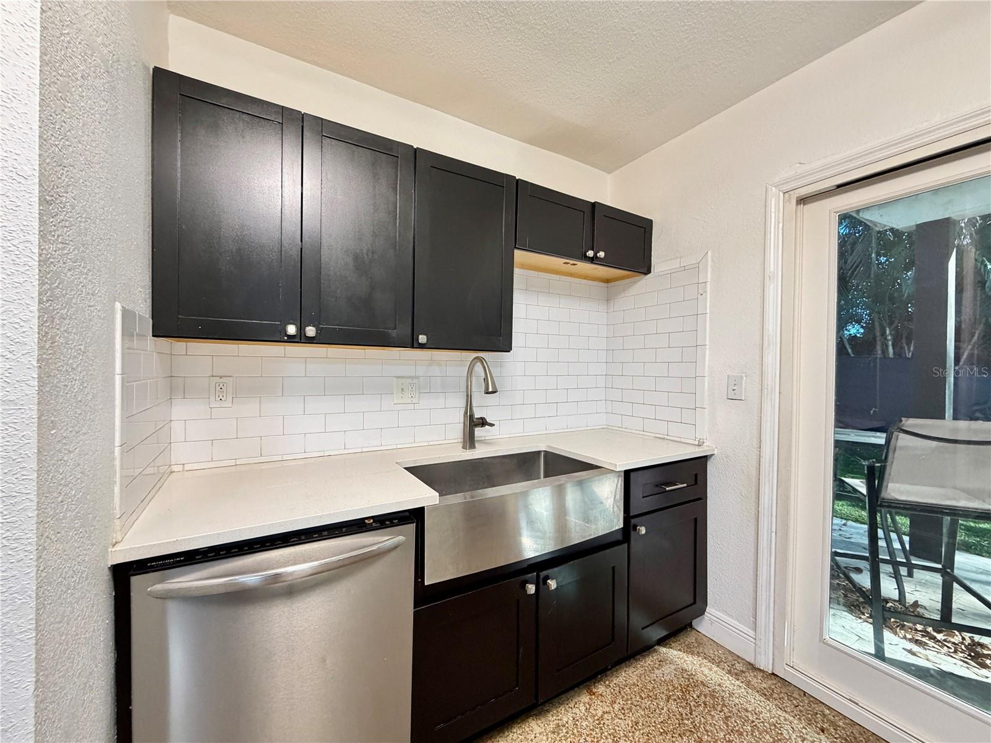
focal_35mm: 14
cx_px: 496
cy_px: 372
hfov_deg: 102.1
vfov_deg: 85.7
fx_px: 401
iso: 400
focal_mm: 2.22
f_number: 2.2
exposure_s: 1/60
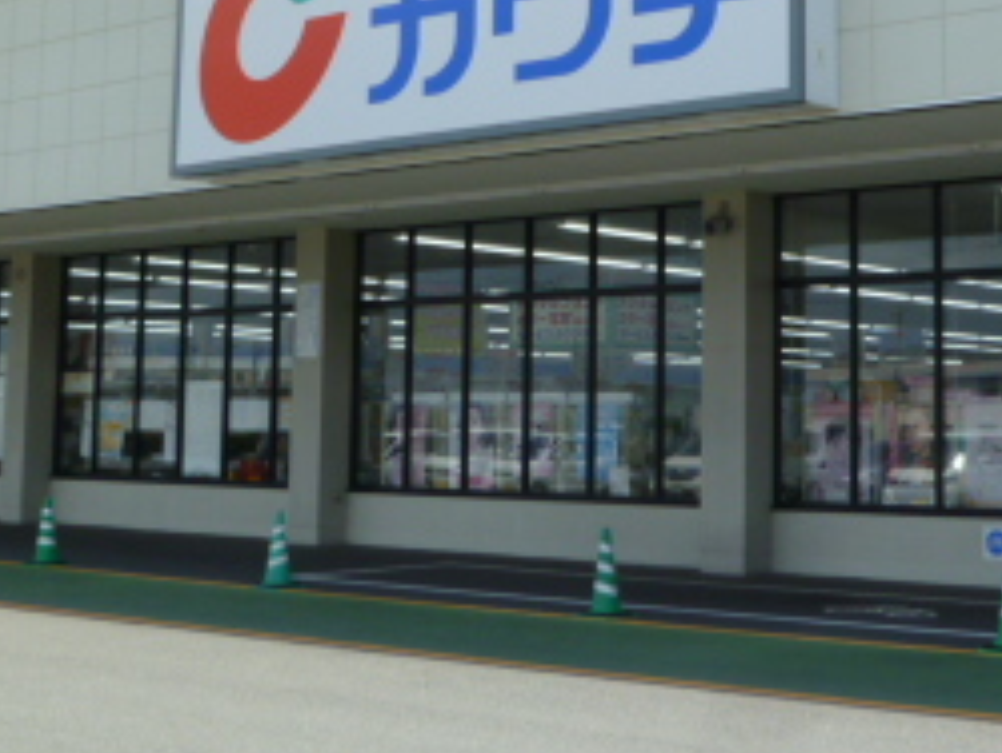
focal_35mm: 64
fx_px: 1854
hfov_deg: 30.1
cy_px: 172
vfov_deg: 22.7
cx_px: 617
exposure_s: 1/400
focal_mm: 4.5
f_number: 4
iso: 80
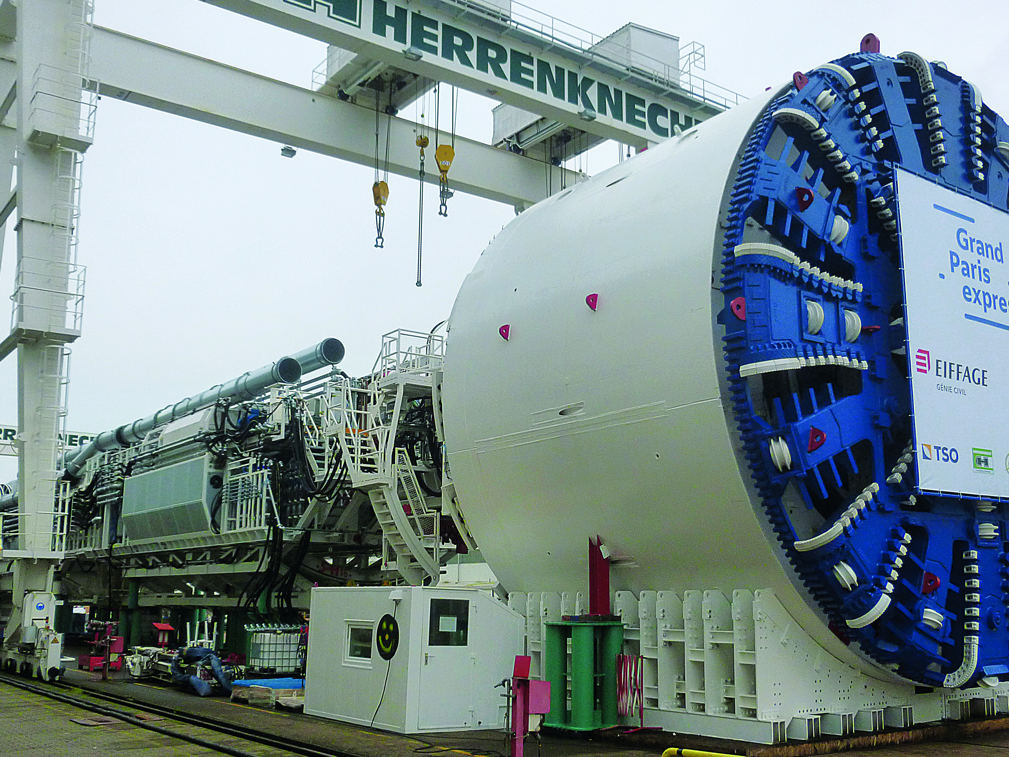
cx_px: 545
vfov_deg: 40.7
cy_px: 399
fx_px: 1020
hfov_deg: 52.6
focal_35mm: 35
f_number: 3.1
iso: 160
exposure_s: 1/1300
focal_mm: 4.5
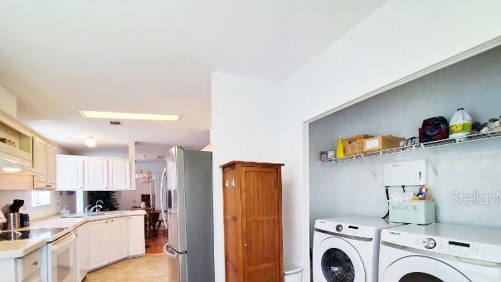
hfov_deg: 102.9
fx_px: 199
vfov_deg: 67.7
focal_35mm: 15
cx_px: 263
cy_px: 197
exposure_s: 1/60
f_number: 2.2
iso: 160
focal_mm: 1.8
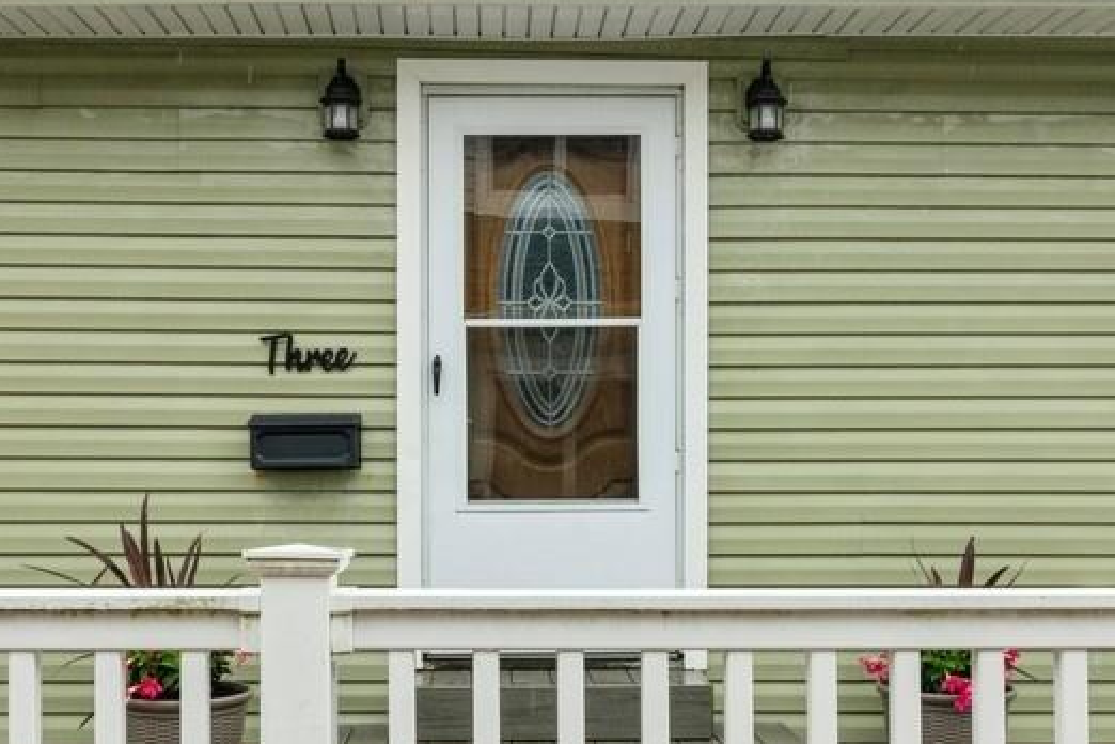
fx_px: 1425
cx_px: 504
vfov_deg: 29.1
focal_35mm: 46
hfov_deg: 42.7
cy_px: 470
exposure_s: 1/320
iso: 400
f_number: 11
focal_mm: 15
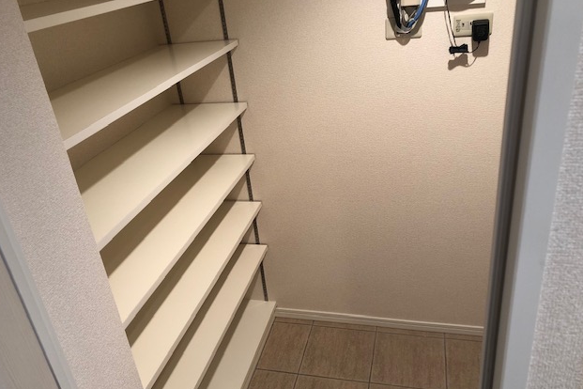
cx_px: 292
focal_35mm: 30
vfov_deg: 43.6
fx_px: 486
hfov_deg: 61.9
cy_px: 199
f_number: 1.8
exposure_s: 1/17
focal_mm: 3.99
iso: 50
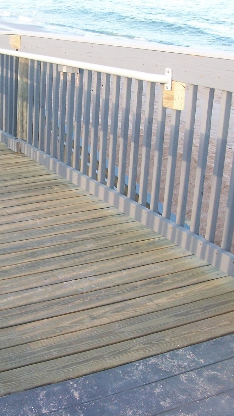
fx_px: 585
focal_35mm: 53
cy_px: 208
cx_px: 9
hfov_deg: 21.9
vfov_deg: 39.2
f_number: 2.7
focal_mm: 6
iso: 80
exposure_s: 1/160
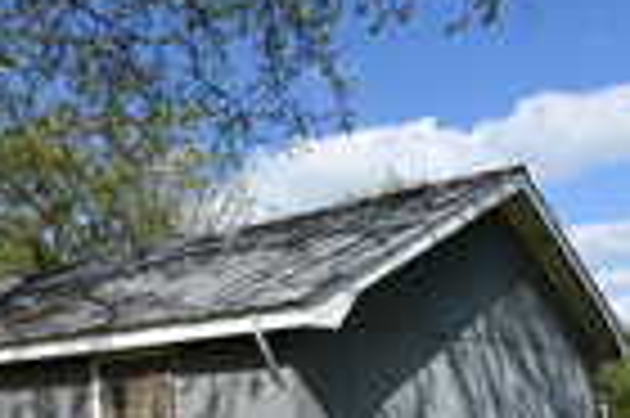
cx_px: 261
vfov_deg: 27.8
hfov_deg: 43.5
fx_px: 787
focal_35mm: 45
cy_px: 429
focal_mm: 14
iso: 100
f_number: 7.1
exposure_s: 1/400
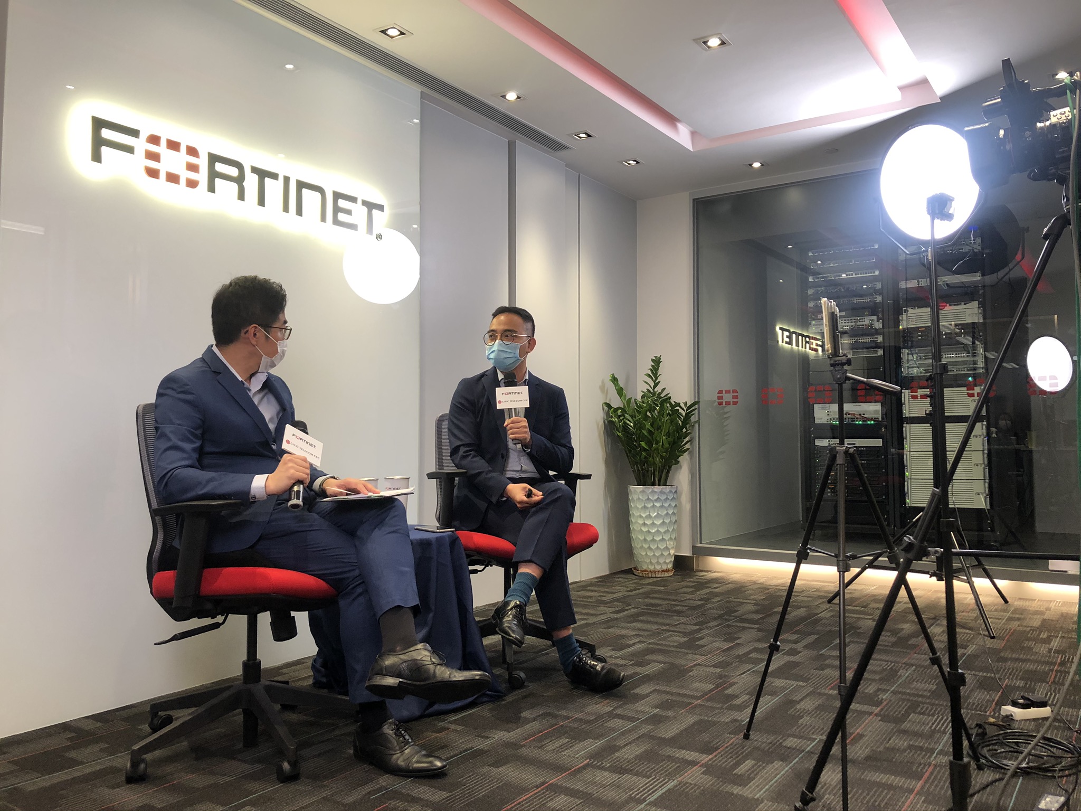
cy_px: 406
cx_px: 540
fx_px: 874
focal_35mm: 28
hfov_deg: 63.4
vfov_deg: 49.7
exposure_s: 1/25
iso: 32
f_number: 1.8
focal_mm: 3.99
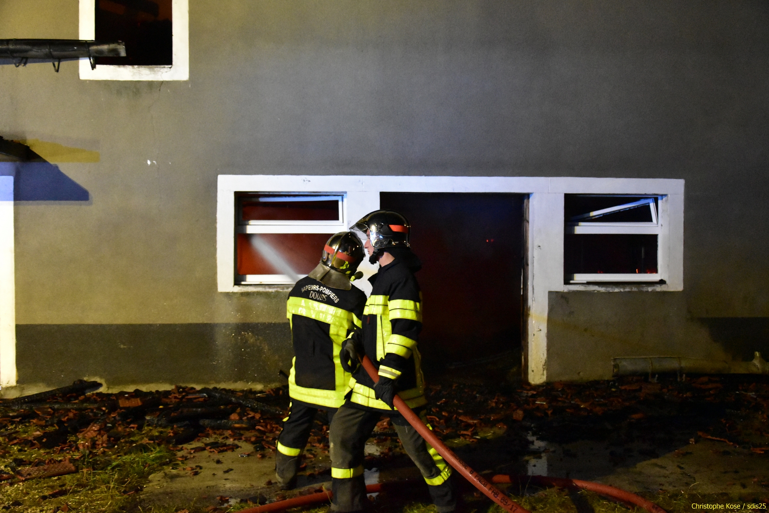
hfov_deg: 51.3
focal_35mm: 38
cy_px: 256
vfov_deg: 35.5
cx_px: 384
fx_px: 801
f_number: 4
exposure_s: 1/40
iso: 9000
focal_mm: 25
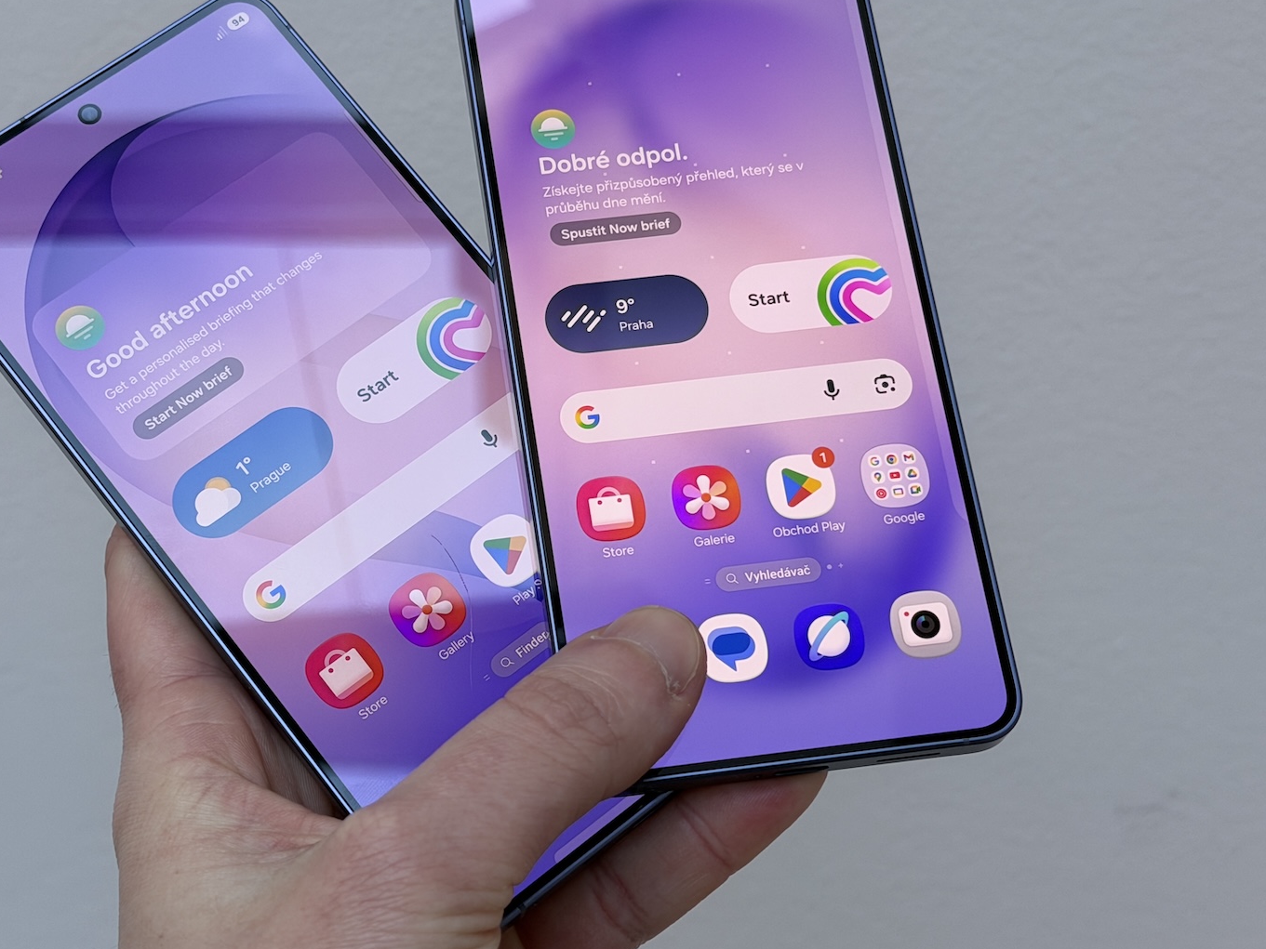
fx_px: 2451
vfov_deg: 21.9
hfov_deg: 28.9
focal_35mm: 67
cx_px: 543
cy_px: 397
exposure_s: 1/100
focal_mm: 6.76
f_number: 1.78
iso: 80
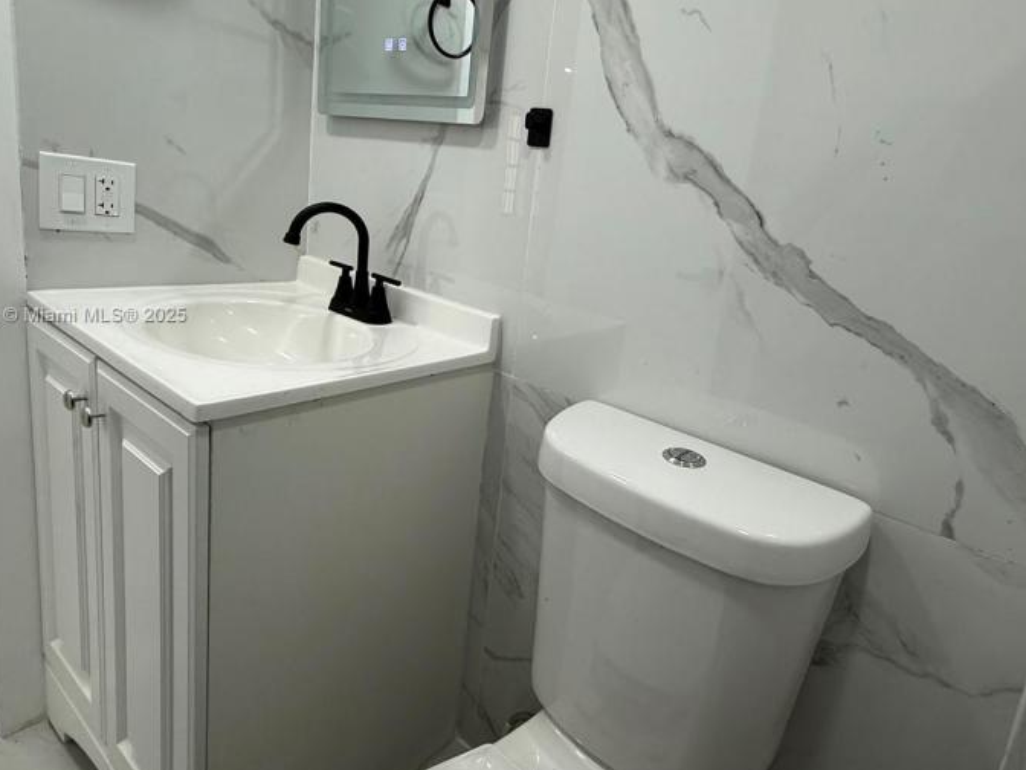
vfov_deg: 65.5
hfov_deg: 80.6
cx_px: 626
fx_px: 593
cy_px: 316
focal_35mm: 20
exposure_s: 1/120
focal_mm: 2.22
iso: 160
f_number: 2.2
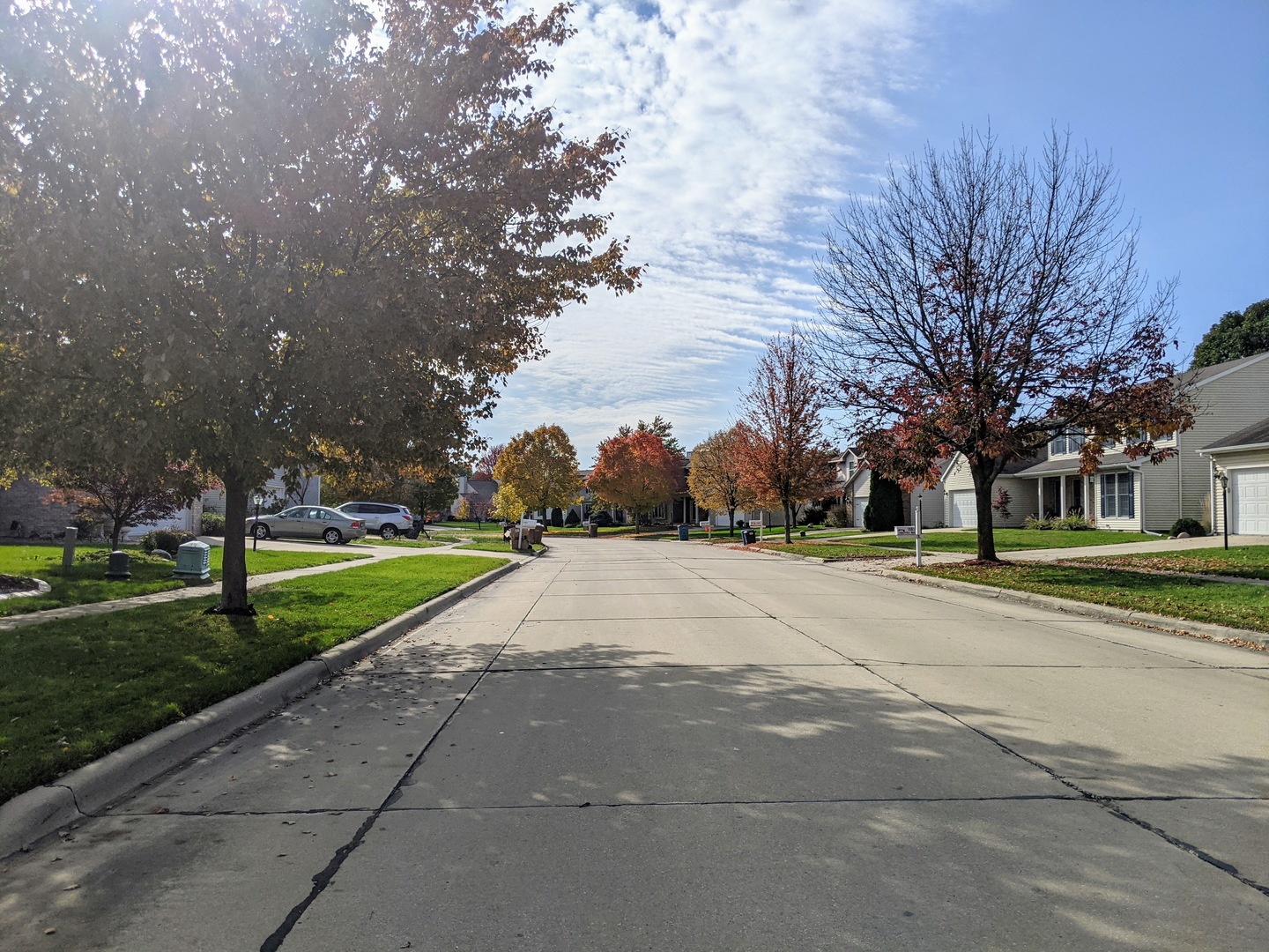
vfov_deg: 51.4
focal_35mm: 27
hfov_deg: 65.3
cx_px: 634
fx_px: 990
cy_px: 476
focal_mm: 4.44
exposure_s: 1/7812
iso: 54
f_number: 1.8
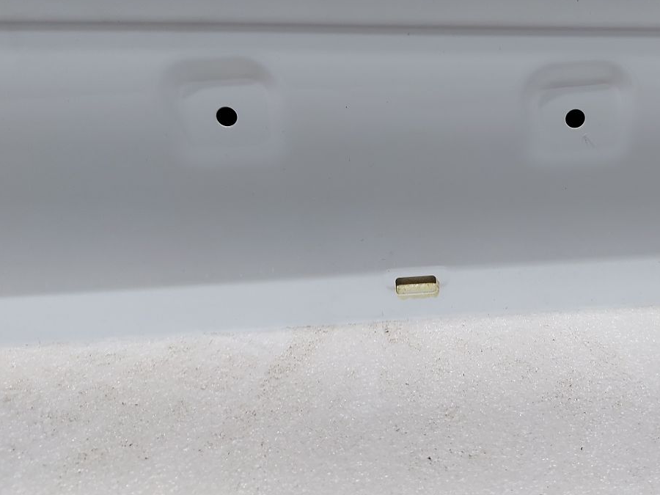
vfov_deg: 38.2
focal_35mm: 37
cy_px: 161
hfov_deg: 48.5
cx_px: 484
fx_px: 705
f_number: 1.8
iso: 80
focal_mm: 5.23
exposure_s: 1/60
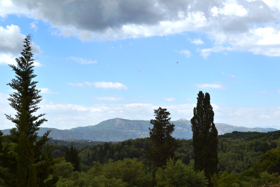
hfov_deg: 36.9
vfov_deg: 25.1
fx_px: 420
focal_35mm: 54
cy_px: 94
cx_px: 140
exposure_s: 1/320
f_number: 9
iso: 100
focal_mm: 36
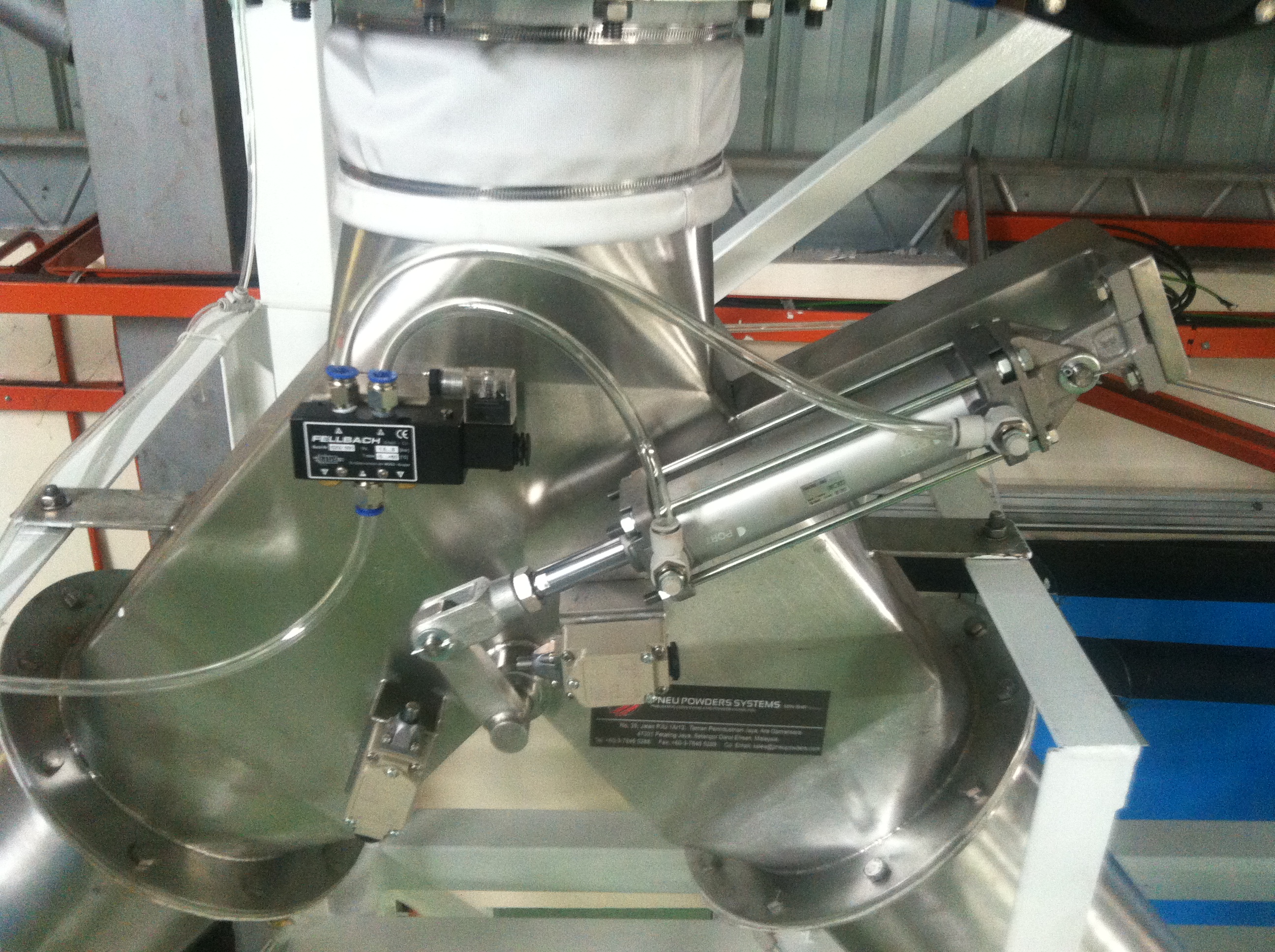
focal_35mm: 35
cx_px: 638
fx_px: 1287
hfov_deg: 52.7
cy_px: 476
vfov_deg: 40.6
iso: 250
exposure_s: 1/15
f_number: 2.8
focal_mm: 3.85
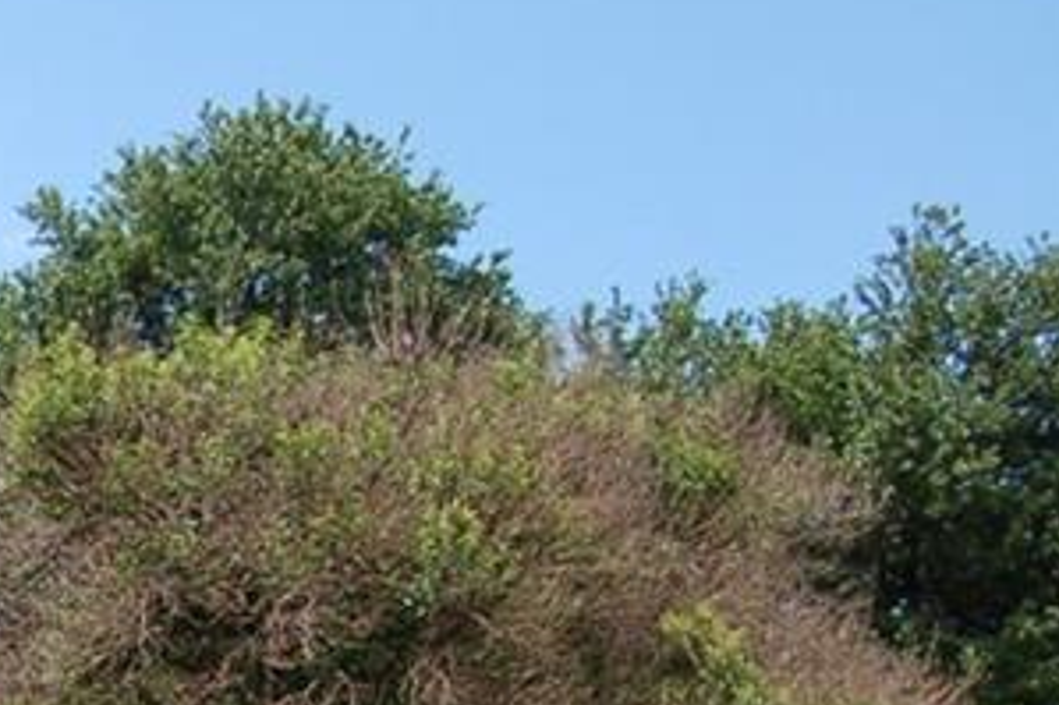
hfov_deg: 15.2
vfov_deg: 10.8
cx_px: -620
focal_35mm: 123
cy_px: 978
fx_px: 3616
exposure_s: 1/400
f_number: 5.6
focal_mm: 24
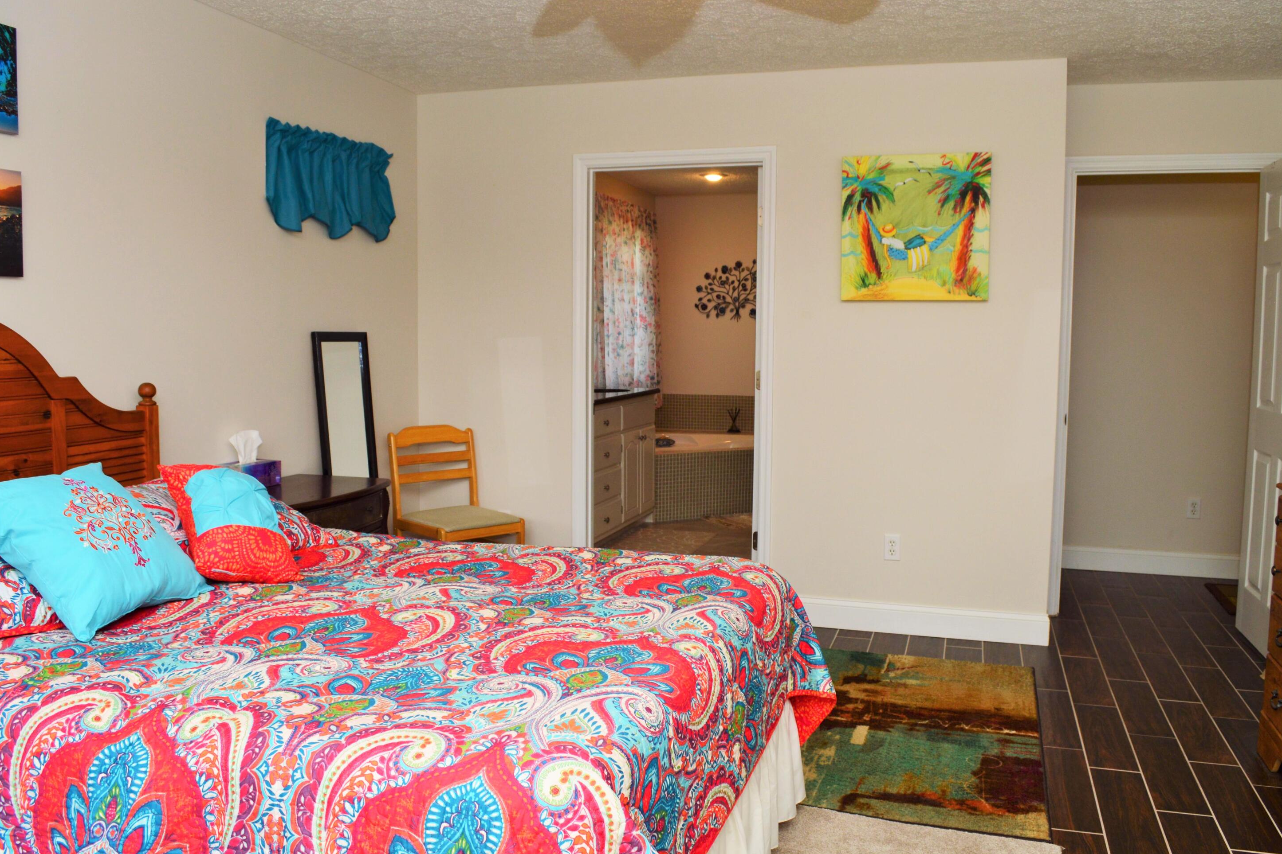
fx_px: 997
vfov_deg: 46.4
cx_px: 633
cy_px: 427
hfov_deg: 65.5
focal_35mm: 28
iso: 200
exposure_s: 1/60
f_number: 6.3
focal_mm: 18
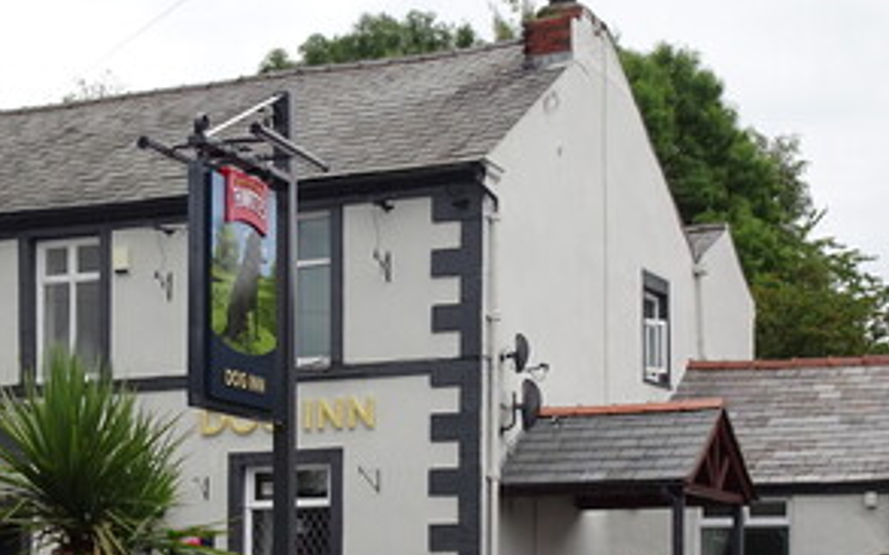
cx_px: 258
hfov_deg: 25.3
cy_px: 525
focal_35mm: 81
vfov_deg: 15.9
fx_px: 1962
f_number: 4
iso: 80
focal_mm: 5.98
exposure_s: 1/200
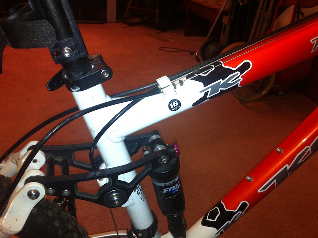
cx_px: 159
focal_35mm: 35
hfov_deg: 52.7
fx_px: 321
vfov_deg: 40.6
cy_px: 119
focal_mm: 3.85
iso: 100
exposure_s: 1/17
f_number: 2.8
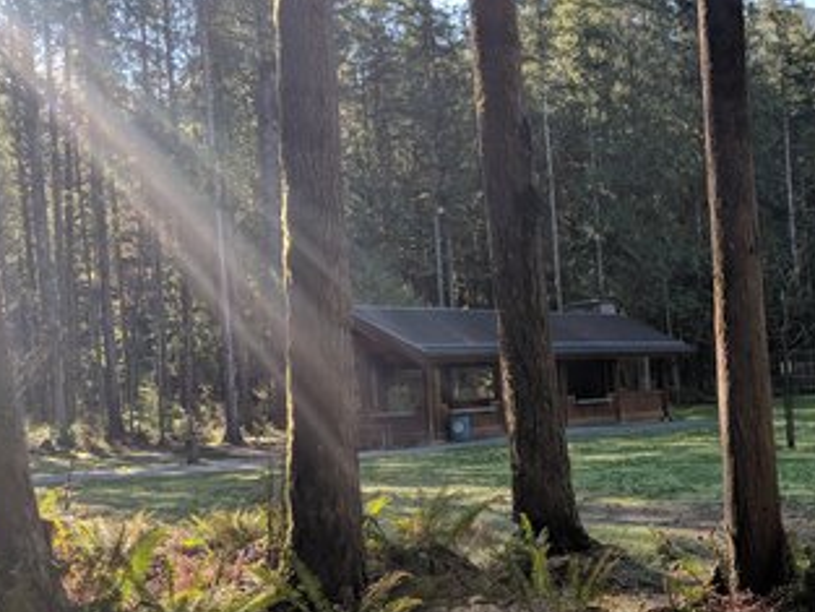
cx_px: 657
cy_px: 383
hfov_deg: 39.5
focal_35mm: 46
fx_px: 1083
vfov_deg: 31.4
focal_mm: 4.44
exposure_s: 1/835
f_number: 1.8
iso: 50
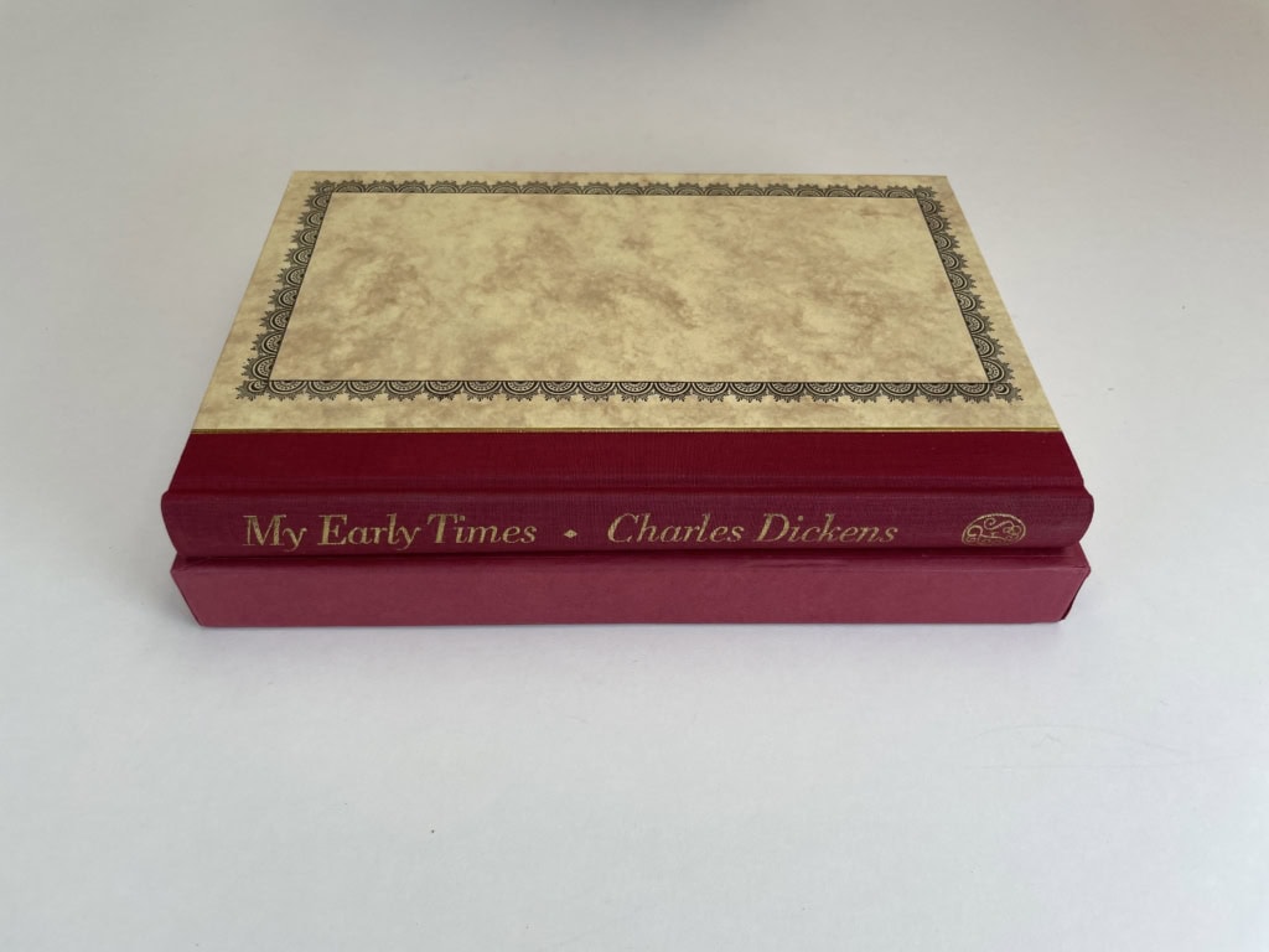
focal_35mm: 26
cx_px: 634
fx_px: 953
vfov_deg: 53.1
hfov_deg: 67.3
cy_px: 476
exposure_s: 1/227
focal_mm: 4.2
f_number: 1.6
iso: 32
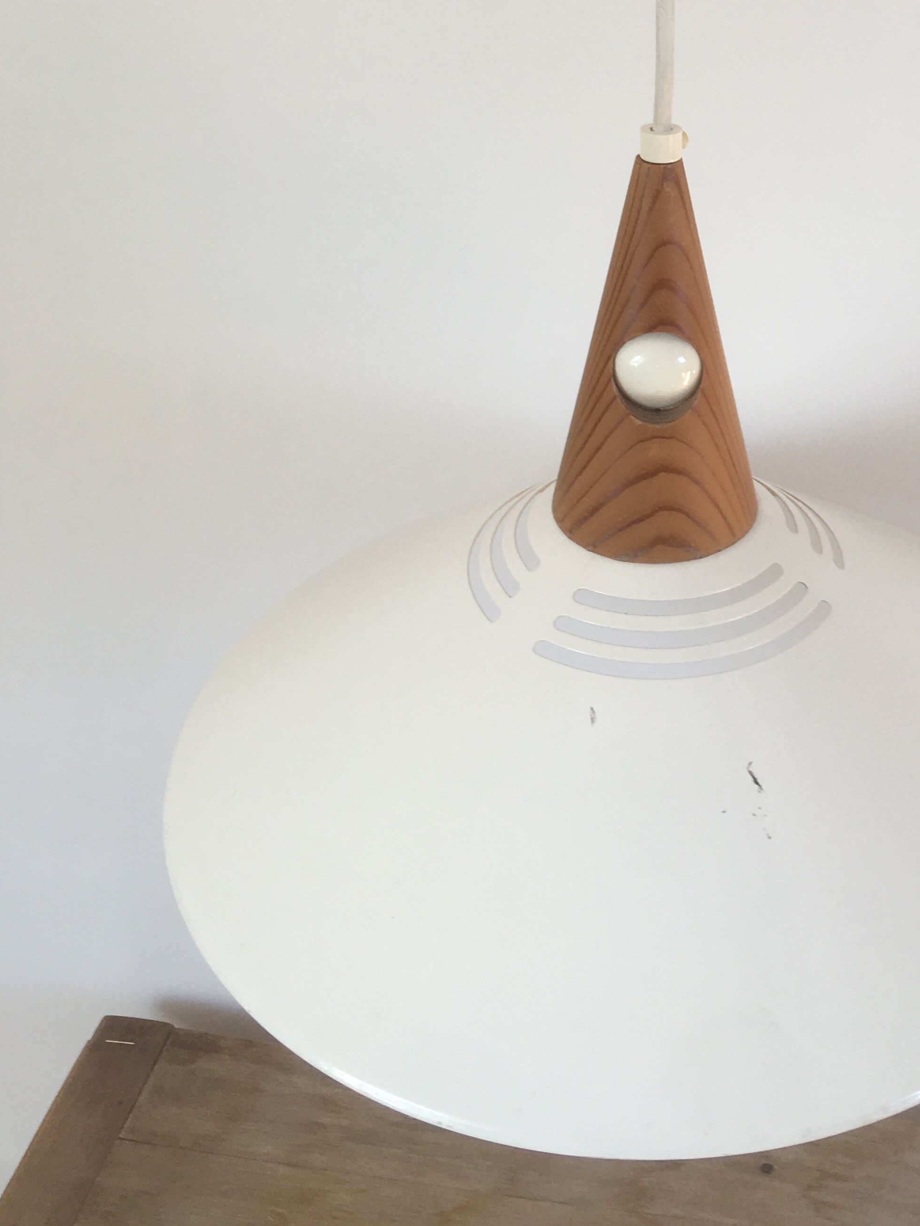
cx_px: 697
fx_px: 1594
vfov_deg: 40.8
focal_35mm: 45
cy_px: 304
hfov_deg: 31.6
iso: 25
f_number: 2.2
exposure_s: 1/50
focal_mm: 4.15
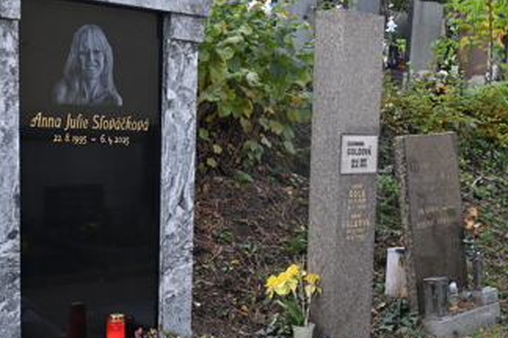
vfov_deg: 20.0
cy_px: 283
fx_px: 946
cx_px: 337
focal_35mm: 67
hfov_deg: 29.8
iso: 640
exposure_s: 1/250
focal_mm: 31.5
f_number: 4.5
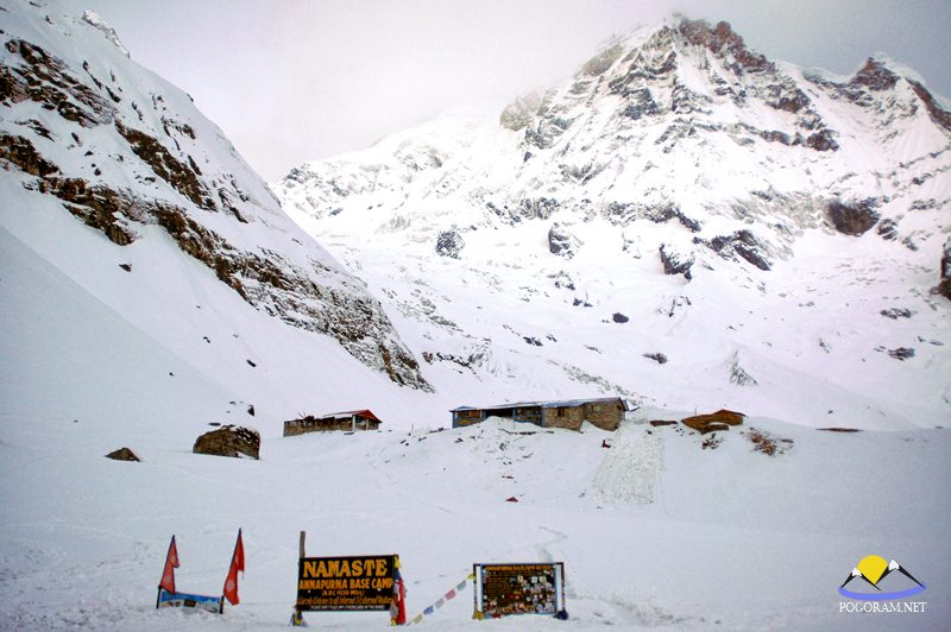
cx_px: 476
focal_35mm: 42
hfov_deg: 46.4
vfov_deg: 31.8
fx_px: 1109
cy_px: 316
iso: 320
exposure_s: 1/50
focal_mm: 28
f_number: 3.5
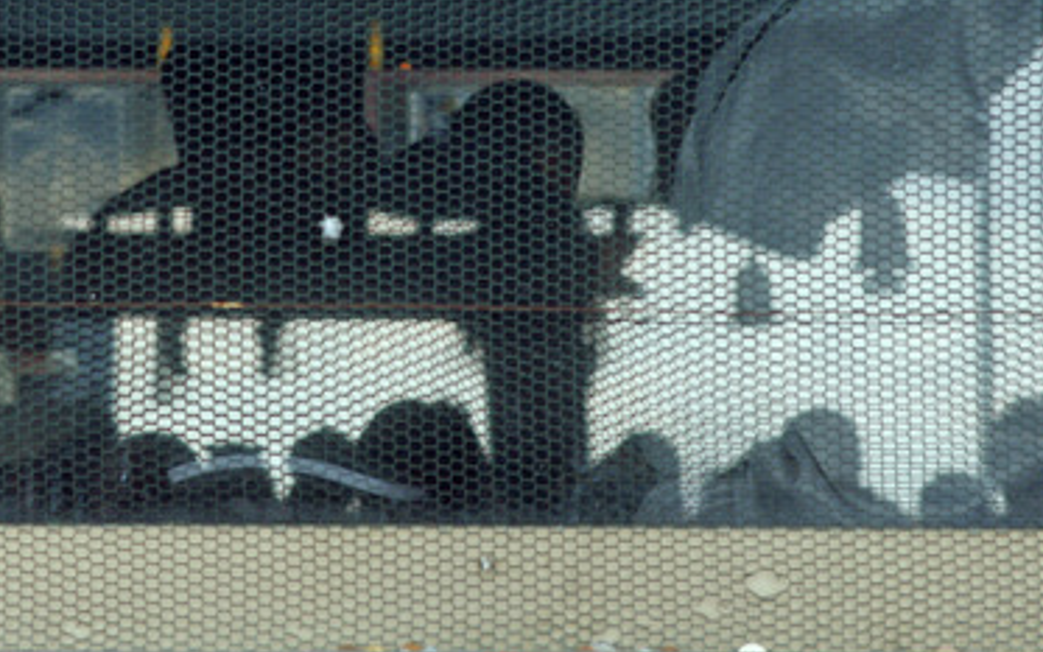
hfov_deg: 10.7
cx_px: 280
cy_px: -56
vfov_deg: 6.7
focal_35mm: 196
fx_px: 5570
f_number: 3.5
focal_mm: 70
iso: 200
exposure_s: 1/125
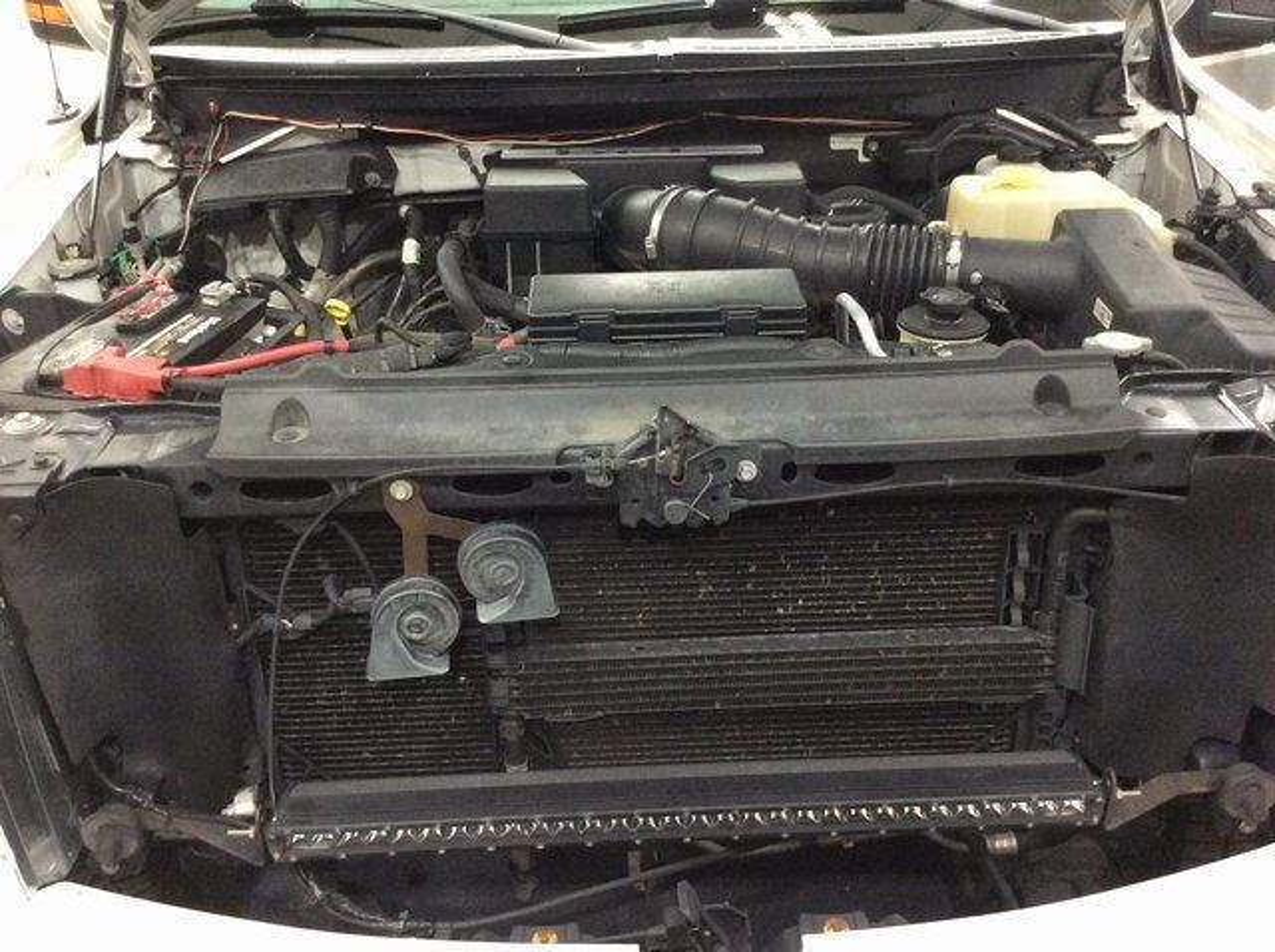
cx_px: 638
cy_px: 476
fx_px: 1177
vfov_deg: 44.1
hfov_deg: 56.9
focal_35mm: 32
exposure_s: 1/24
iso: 250
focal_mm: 3.3
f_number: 2.4
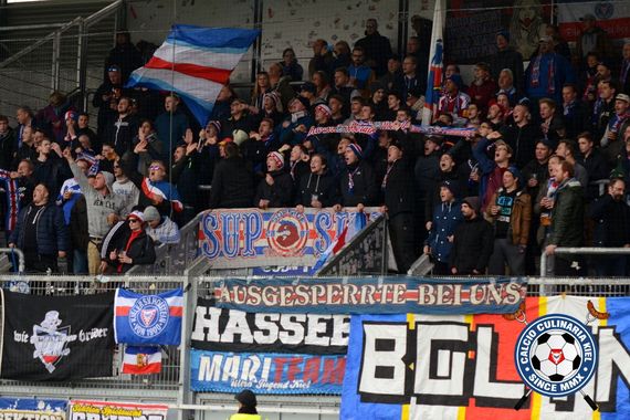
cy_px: 210
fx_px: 1837
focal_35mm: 105
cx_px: 315
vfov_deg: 13.0
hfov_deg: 19.5
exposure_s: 1/2000
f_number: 3.2
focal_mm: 70
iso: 1250
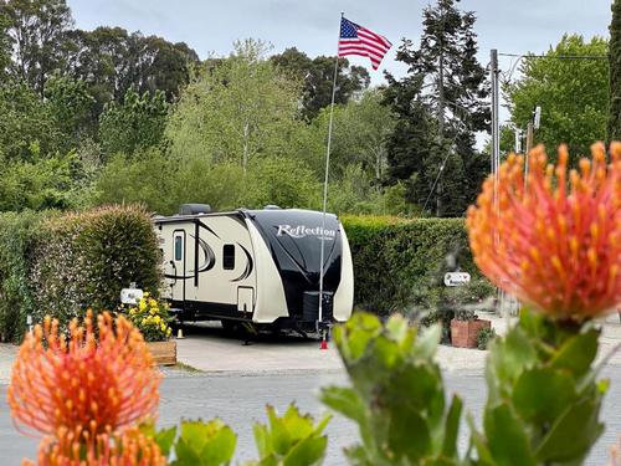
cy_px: 233
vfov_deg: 28.0
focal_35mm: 52
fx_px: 933
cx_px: 310
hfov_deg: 36.8
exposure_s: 1/1142
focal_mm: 6
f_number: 2
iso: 20
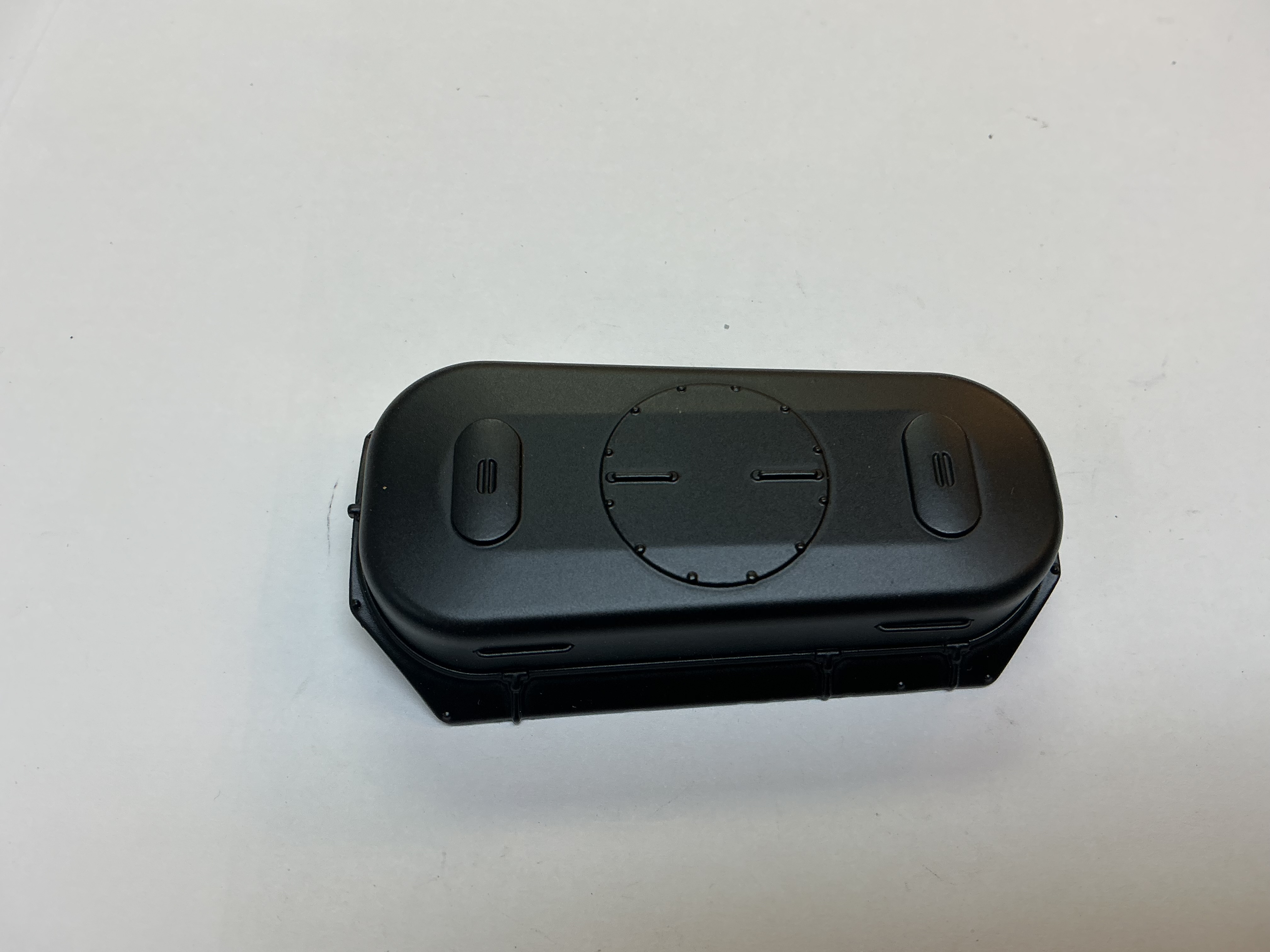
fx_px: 1064
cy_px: 476
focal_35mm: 29
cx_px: 635
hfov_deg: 61.7
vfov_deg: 48.2
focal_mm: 3
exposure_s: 1/120
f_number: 1.8
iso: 32
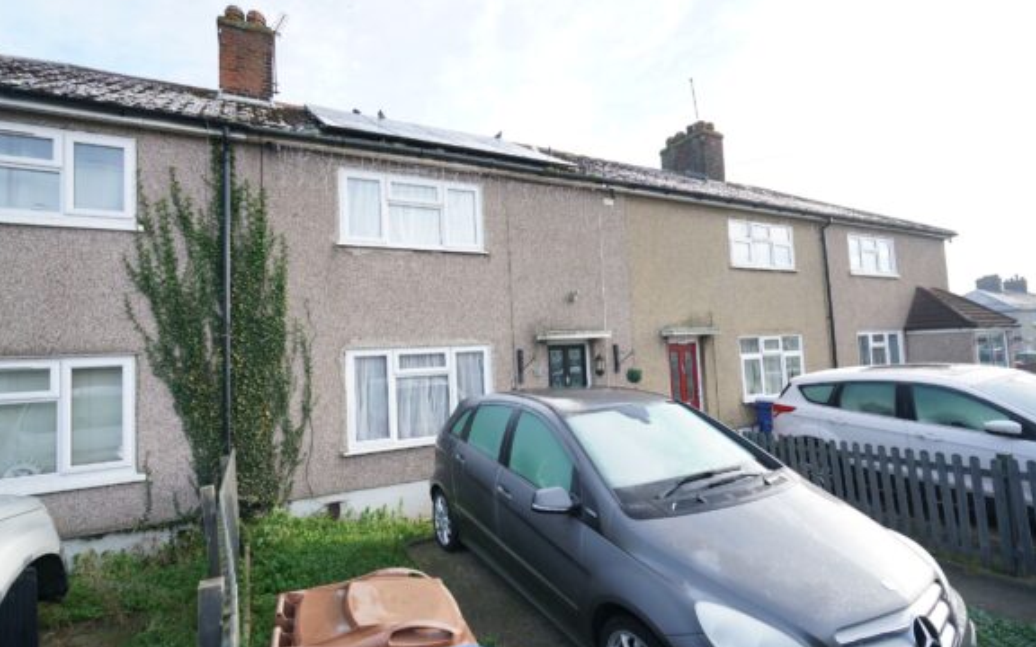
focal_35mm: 17
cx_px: 498
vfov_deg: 68.0
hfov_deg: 94.3
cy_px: 331
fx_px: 480
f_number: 4.5
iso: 500
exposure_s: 1/640
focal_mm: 16
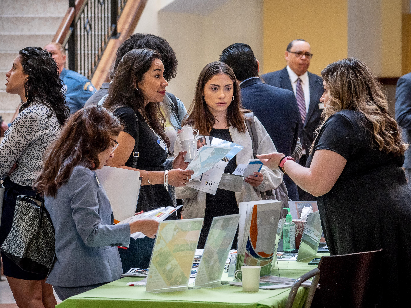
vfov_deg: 9.3
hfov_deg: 12.3
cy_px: 154
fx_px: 1900
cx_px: 206
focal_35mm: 160
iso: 1600
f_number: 3.4
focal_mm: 80
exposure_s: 1/250
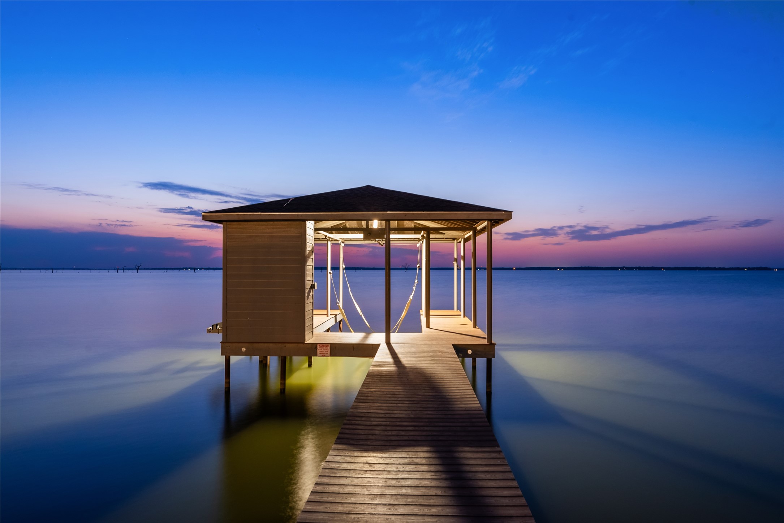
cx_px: 392
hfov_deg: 73.7
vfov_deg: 53.2
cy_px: 262
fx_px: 523
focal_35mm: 24
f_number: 8
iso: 1000
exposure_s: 10
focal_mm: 24
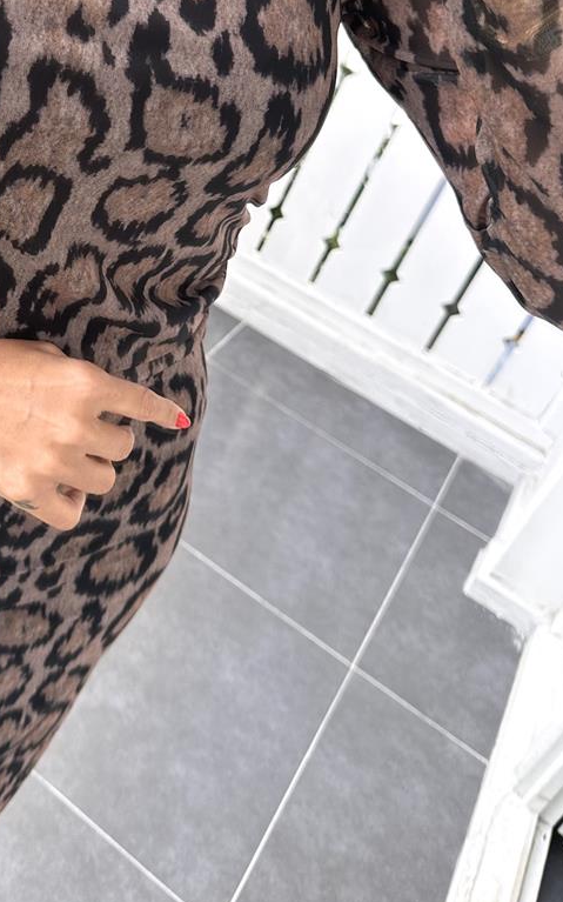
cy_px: 213
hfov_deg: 28.4
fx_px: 1056
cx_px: 32
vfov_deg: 44.5
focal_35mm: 43
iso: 80
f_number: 1.78
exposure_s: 1/267
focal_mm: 6.86
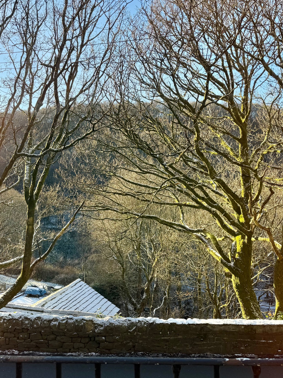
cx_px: 97
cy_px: 189
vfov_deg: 55.3
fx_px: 360
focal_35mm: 33
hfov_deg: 42.4
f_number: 1.78
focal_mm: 6.76
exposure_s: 1/695
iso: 80
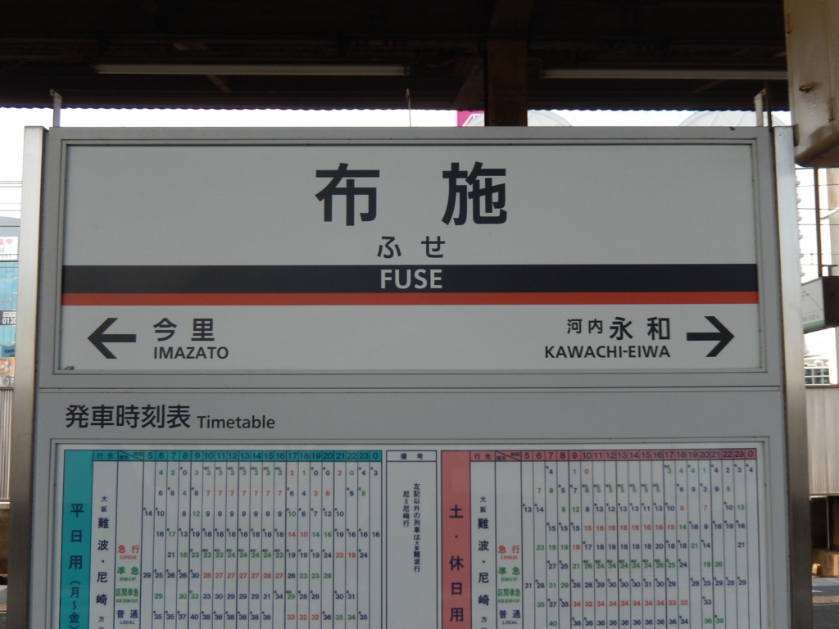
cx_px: 420
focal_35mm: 41
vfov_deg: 35.1
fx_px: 994
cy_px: 314
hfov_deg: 45.8
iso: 200
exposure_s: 1/500
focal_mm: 7.3
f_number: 4.2
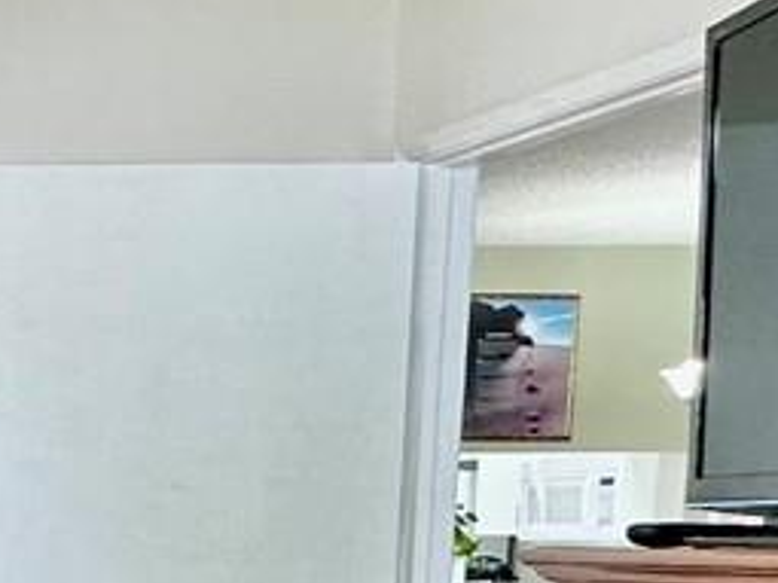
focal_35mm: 88
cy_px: 730
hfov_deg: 17.4
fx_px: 1977
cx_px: -683
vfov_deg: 16.0
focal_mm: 2.22
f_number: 2.2
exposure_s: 1/120
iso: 160
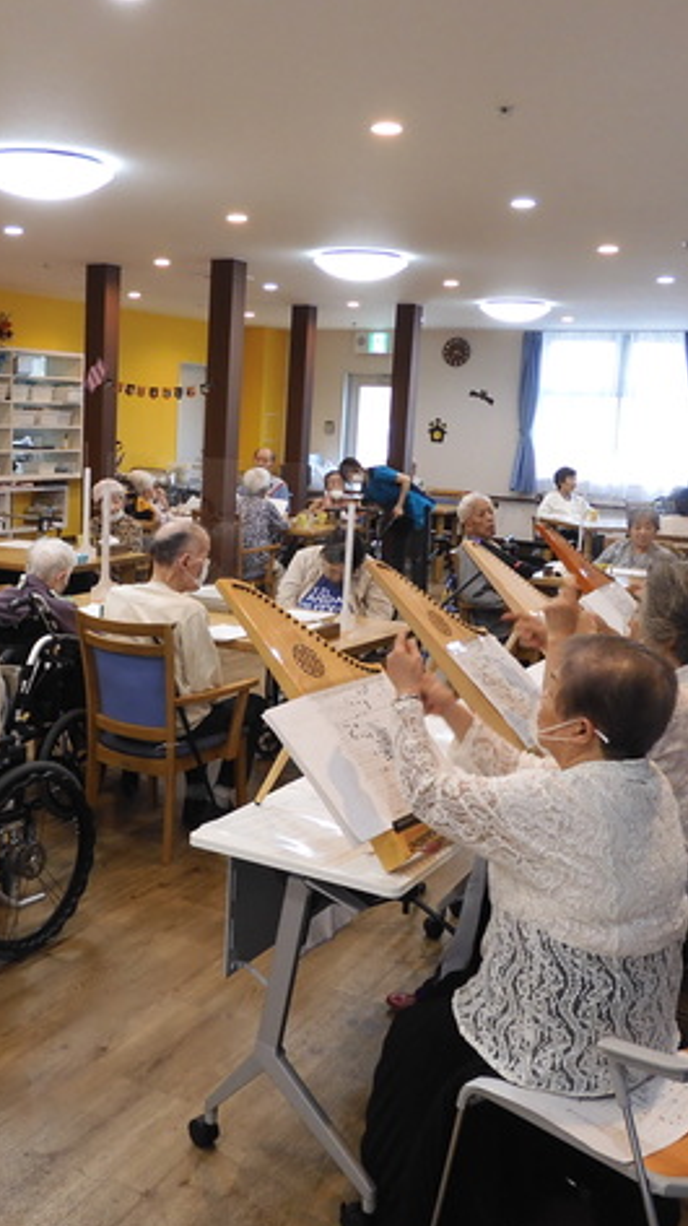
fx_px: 1169
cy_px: 625
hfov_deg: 32.4
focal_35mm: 36
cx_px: 205
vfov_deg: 55.3
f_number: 3.4
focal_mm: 4.3
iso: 250
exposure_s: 1/30
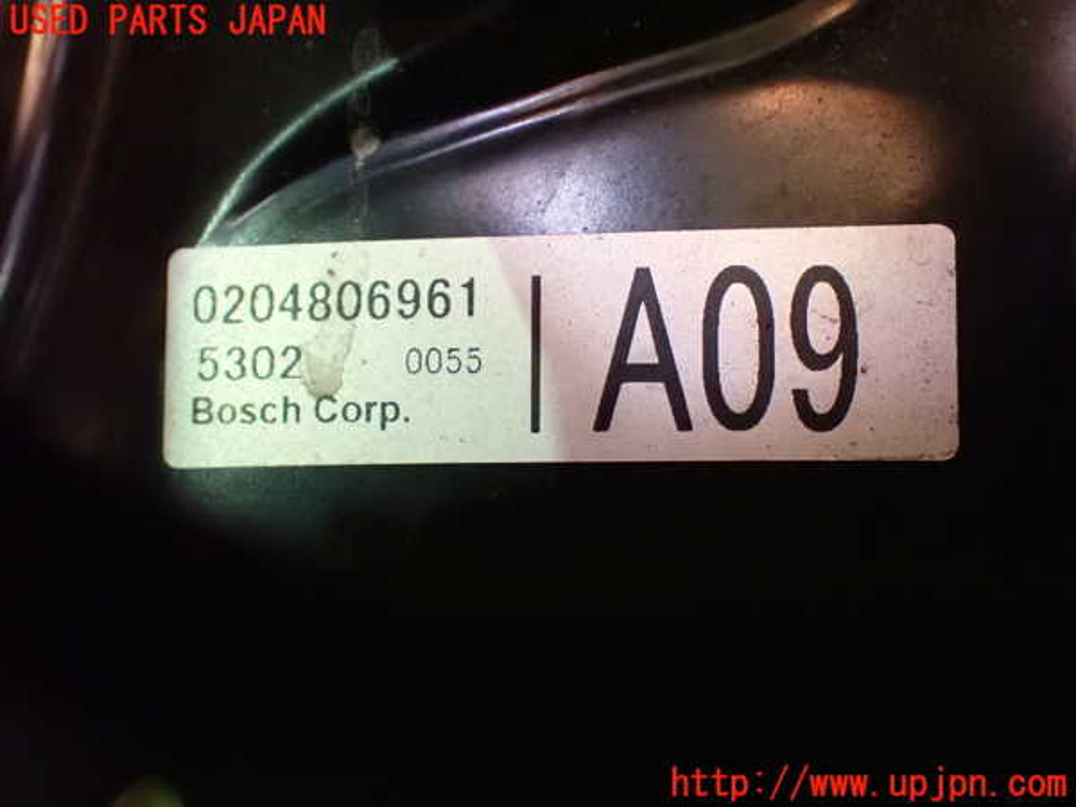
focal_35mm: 50
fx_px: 1554
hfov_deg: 38.2
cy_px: 404
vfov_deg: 29.1
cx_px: 538
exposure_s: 1/25
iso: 1600
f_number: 3.2
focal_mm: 9.01
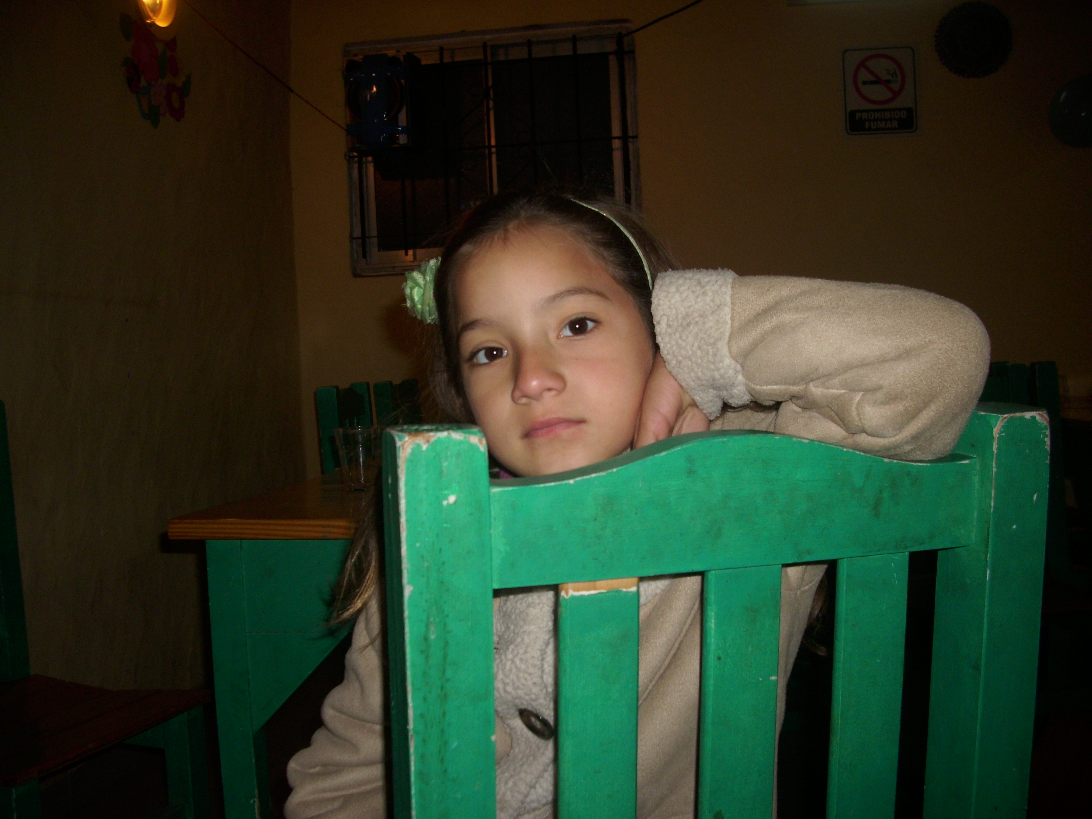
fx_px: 978
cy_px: 410
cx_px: 546
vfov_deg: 45.4
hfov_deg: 58.4
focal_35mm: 31
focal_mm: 6.2
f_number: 2.8
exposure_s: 1/30
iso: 50
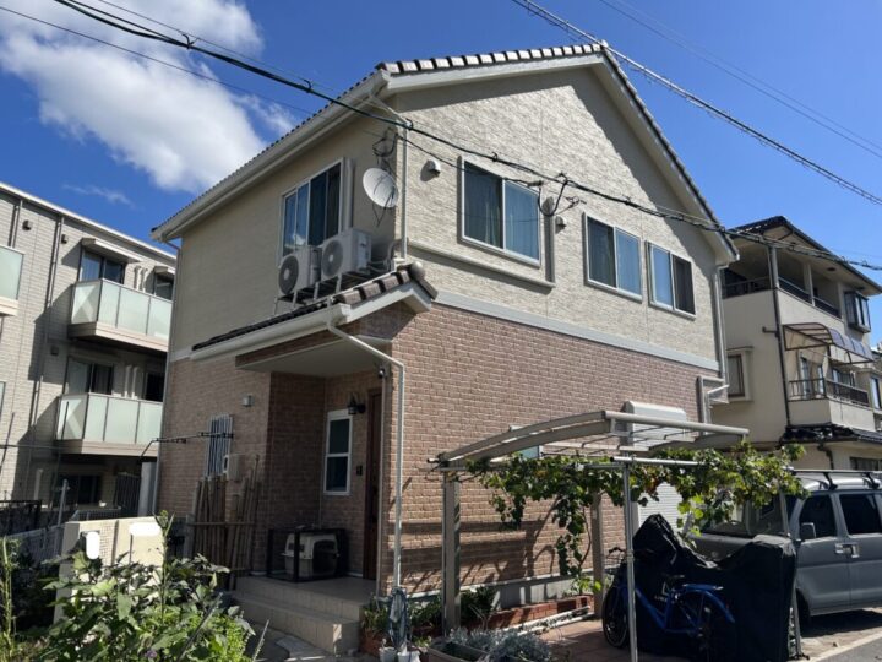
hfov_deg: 67.3
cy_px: 331
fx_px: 662
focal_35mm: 26
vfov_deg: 53.1
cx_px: 441
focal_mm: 5.7
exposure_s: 1/5319
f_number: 1.5
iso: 50
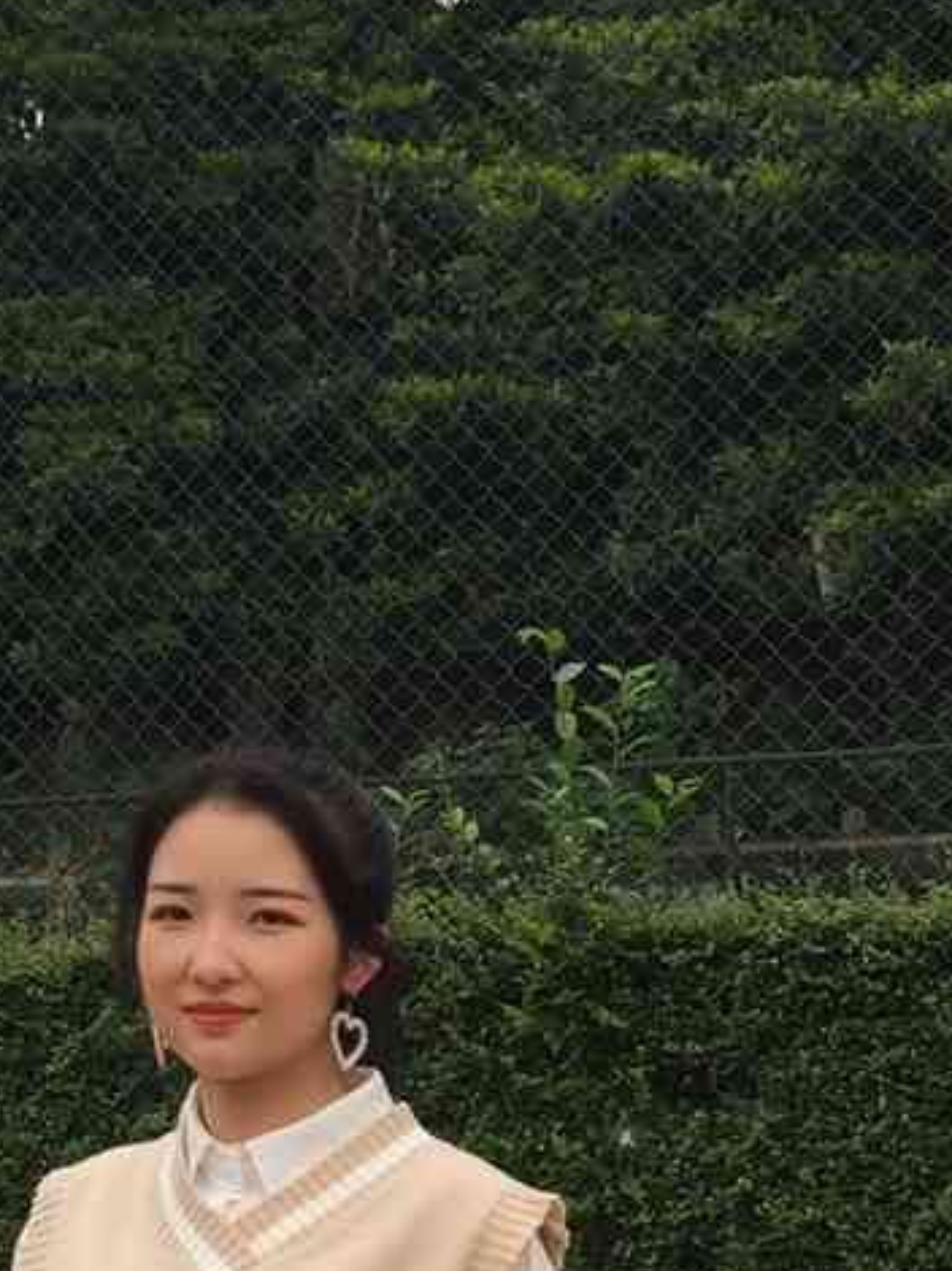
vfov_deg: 18.3
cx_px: 354
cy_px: 969
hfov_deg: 13.8
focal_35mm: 107
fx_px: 3927
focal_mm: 4.15
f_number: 2.2
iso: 32
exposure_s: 1/920
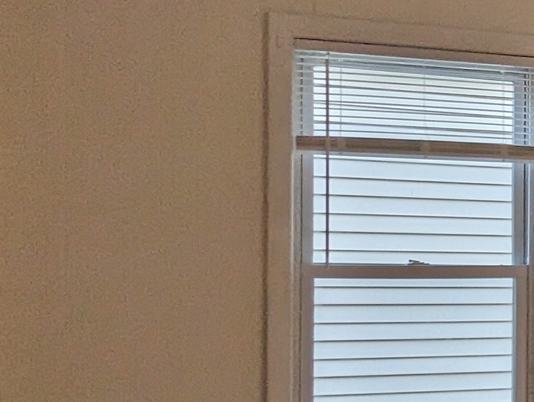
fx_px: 1128
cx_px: 799
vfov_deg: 20.1
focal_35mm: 73
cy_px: 289
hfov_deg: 22.1
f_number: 2.2
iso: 51
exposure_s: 1/199
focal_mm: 2.35
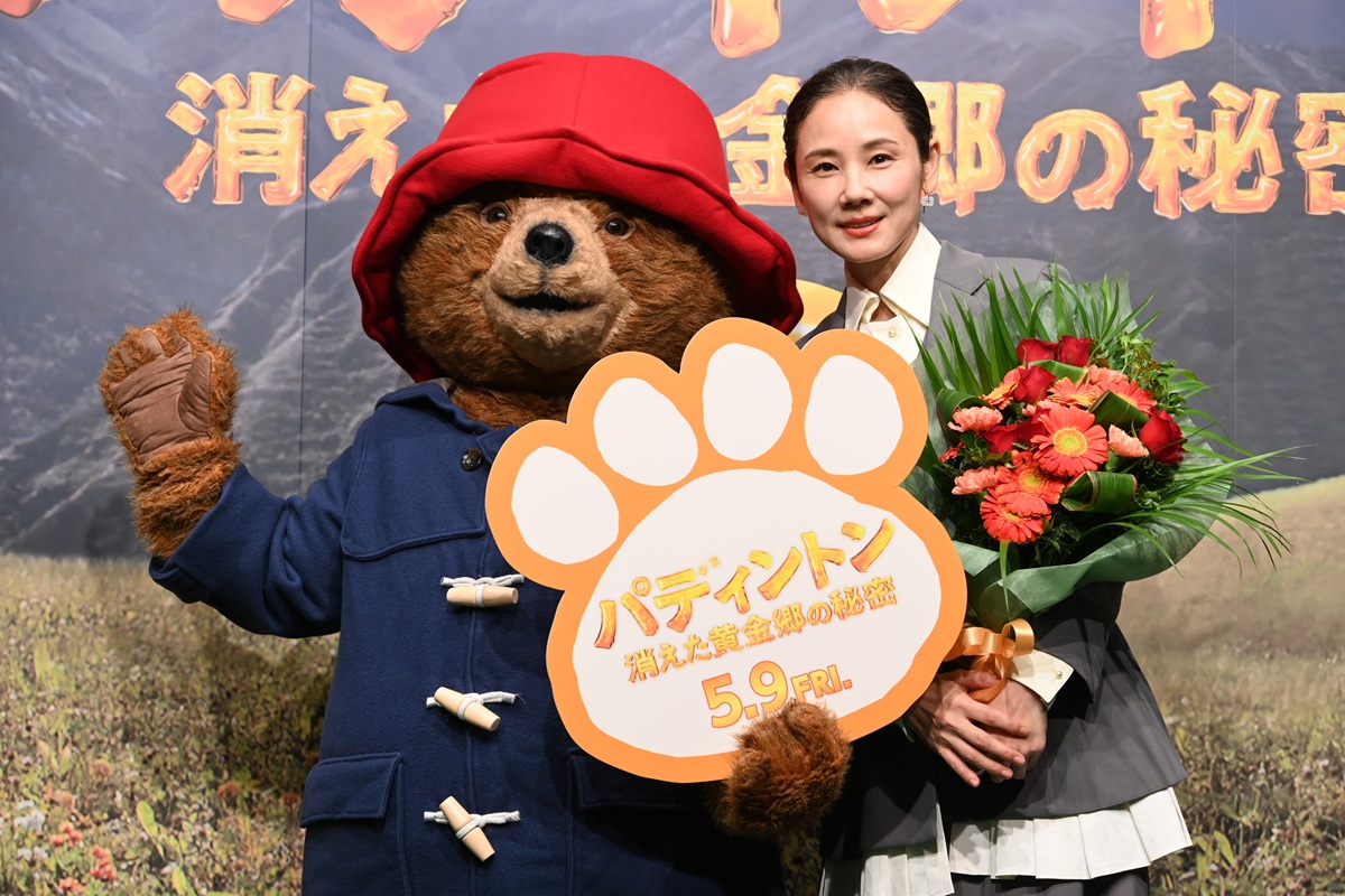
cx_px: 672
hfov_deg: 19.8
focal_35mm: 103
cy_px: 448
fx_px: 3848
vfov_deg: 13.3
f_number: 7.1
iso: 800
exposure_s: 1/200
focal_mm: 103
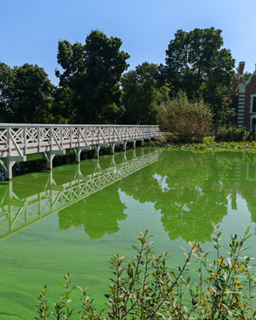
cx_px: 84
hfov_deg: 40.6
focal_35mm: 36
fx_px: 341
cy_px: 159
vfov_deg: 50.3
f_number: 1.6
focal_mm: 7.62
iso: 50
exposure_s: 1/3400
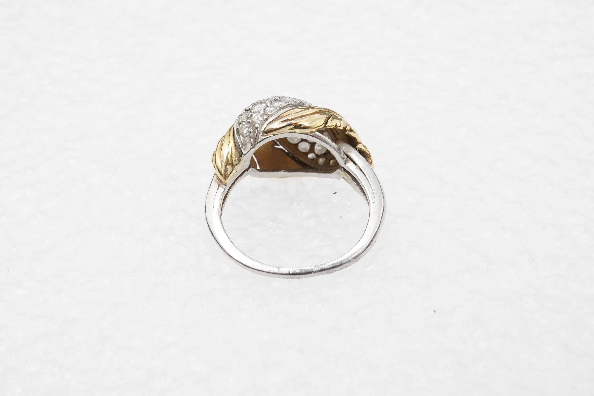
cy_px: 198
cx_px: 297
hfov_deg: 43.6
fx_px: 742
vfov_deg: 29.9
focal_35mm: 45
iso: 640
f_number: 20
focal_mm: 30
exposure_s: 1/100
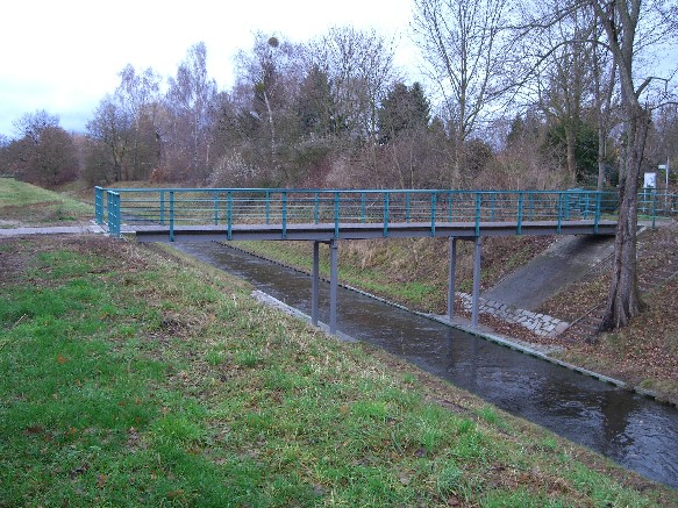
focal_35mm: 38
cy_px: 254
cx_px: 339
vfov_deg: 37.7
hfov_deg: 49.0
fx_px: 744
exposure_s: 1/100
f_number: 2.8
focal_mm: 7.9
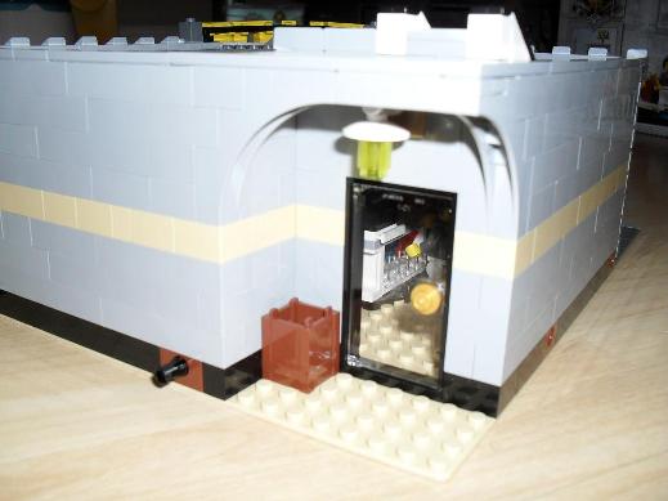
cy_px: 250
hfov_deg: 52.6
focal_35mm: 35
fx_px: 675
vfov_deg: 40.7
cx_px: 334
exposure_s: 1/45
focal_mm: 6.3
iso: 200
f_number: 3.2
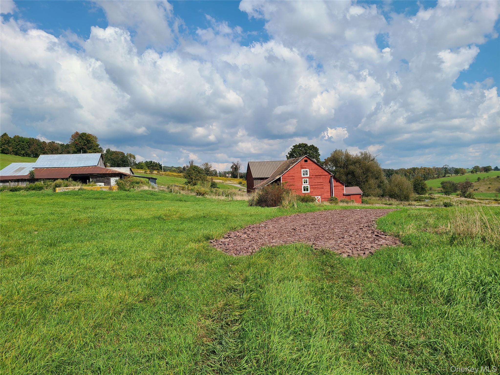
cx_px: 250
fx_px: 376
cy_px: 188
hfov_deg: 67.3
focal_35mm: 26
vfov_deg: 53.1
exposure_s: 1/3143
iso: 40
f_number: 1.8
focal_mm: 5.4
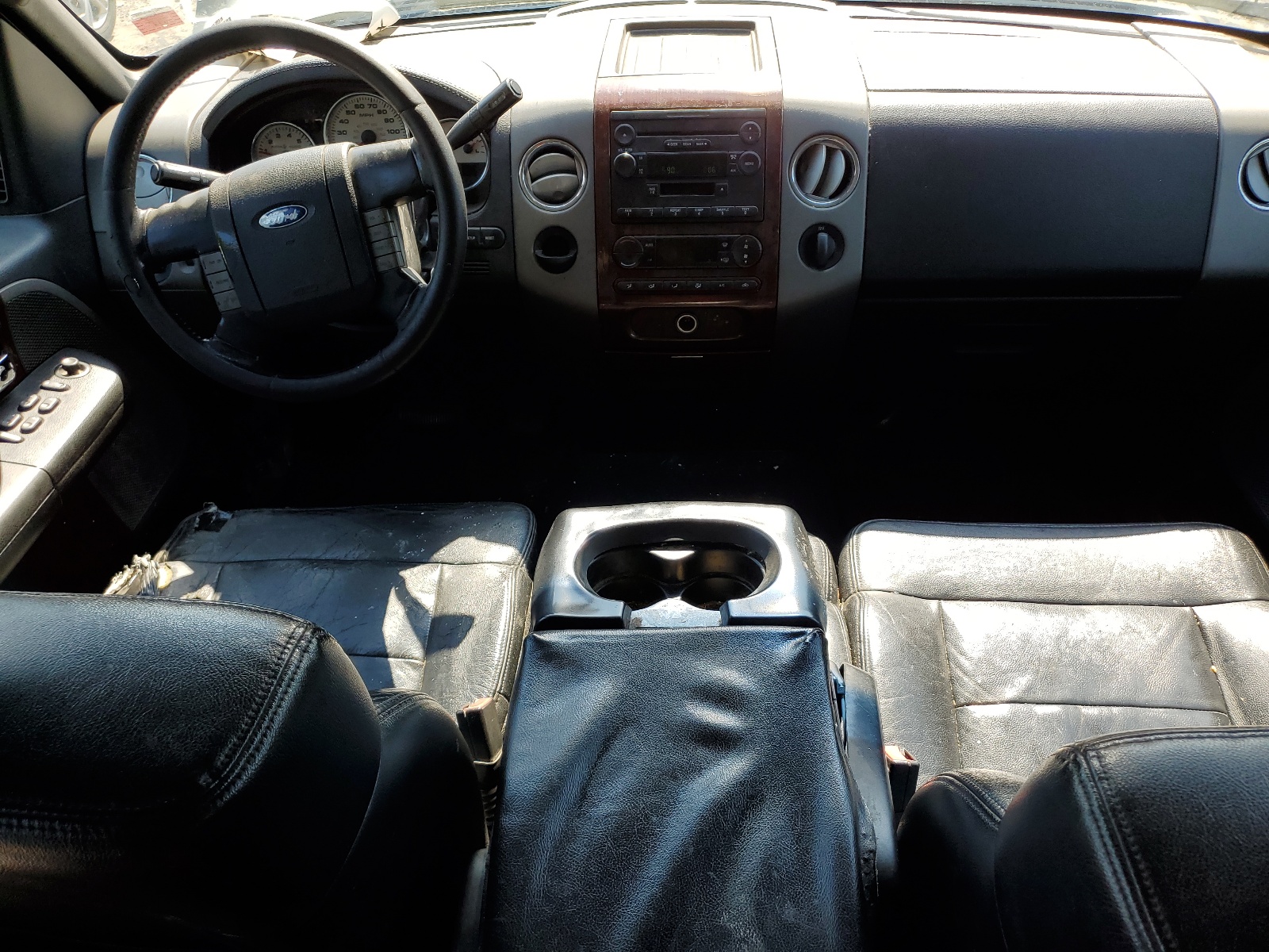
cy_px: 476
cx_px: 634
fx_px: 953
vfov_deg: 53.1
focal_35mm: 26
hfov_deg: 67.3
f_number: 1.5
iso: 50
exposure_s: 1/435
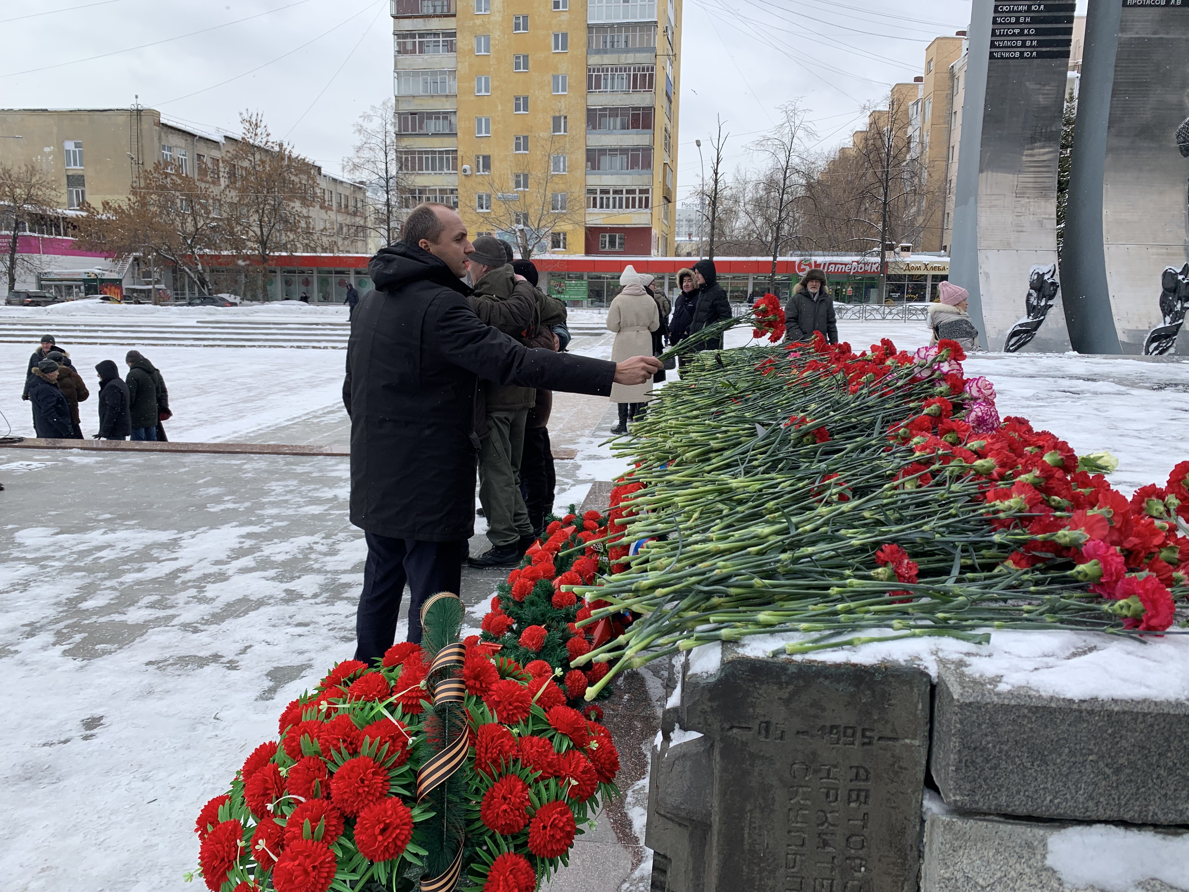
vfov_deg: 53.1
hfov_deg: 67.3
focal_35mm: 26
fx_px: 893
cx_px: 594
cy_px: 446
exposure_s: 1/796
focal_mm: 4.25
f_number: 1.8
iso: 25
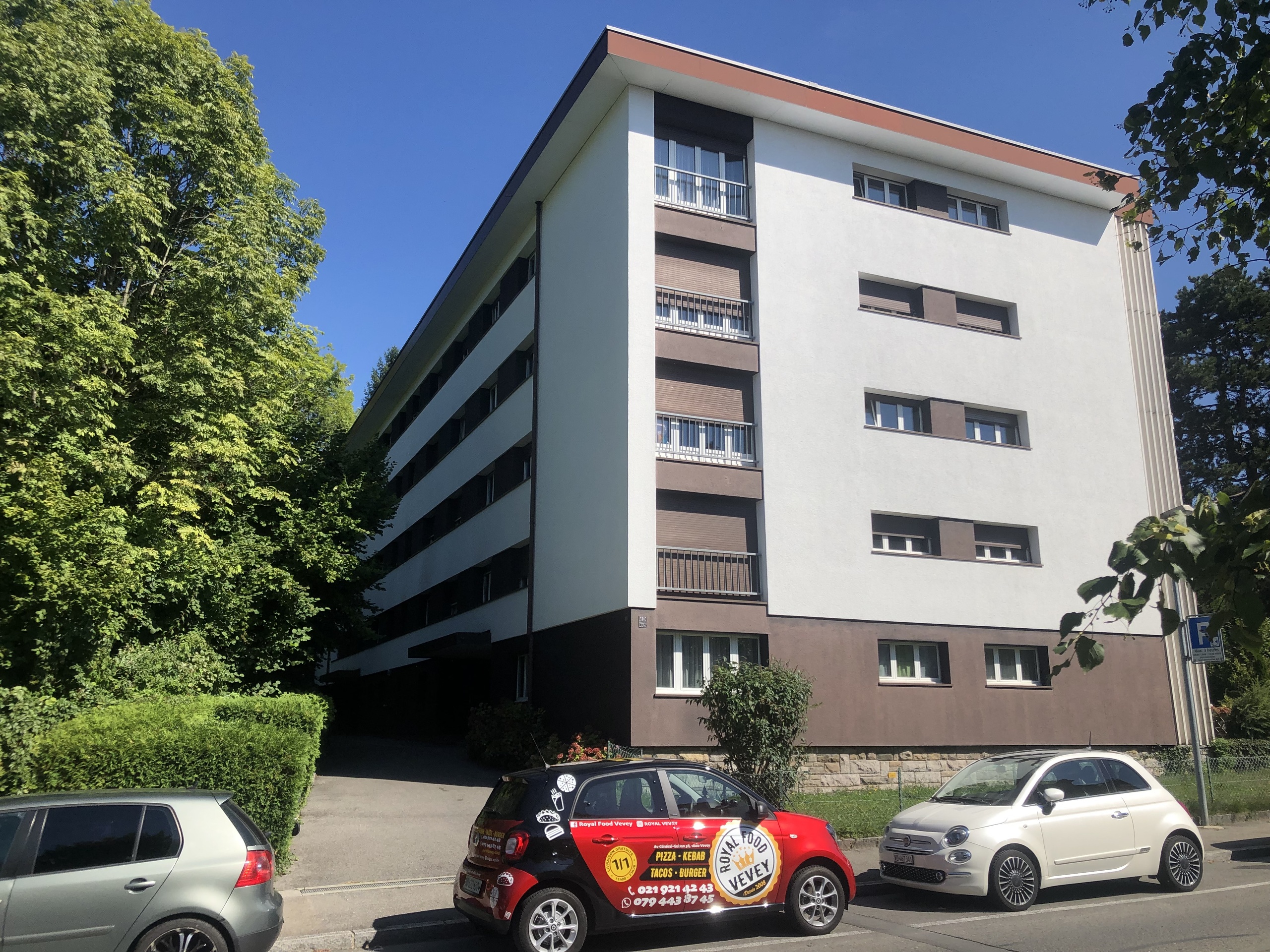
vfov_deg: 49.7
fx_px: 1027
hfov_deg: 63.4
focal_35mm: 28
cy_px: 476
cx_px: 635
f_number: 1.8
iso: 20
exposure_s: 1/2315
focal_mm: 3.99
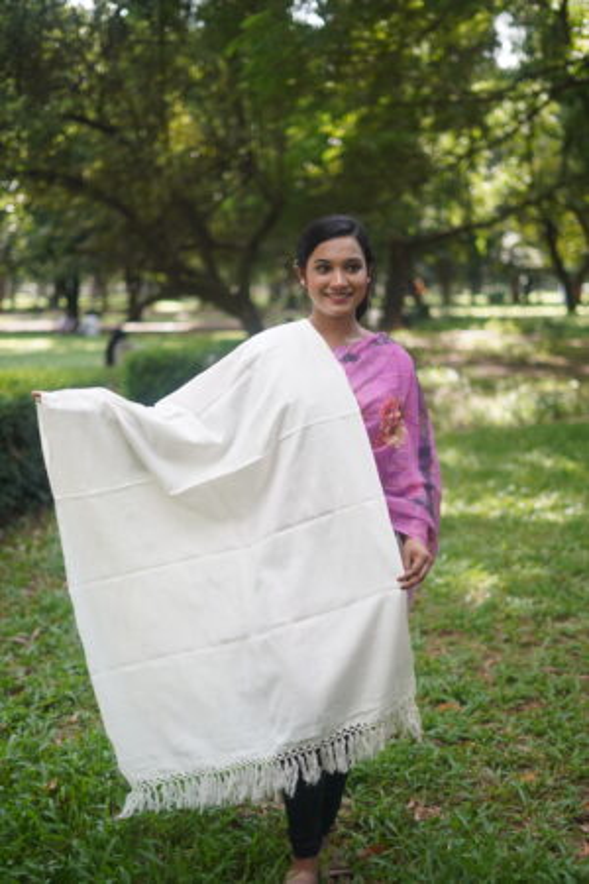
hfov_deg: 27.0
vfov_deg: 39.6
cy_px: 442
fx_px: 1227
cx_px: 294
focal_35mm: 50
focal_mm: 50
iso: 500
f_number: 1.8
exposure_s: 1/320
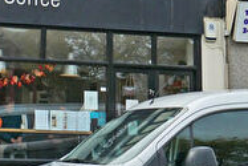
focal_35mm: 101
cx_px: 23
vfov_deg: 13.4
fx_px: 696
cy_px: 3
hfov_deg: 19.8
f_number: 9
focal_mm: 18
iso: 100
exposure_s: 1/160
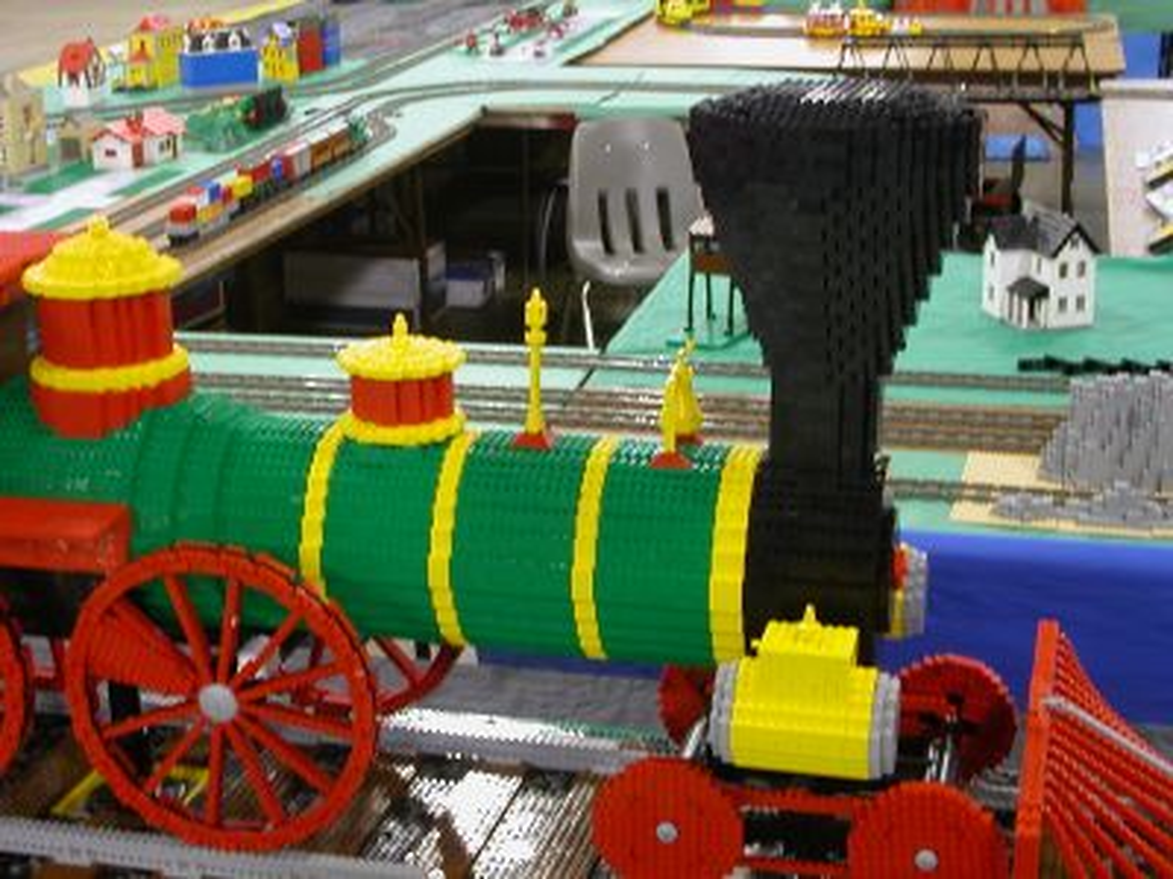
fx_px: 1965
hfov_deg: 33.2
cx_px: 586
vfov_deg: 25.2
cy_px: 440
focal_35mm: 58
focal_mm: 8.9
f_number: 3.4
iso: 100
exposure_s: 1/6.9
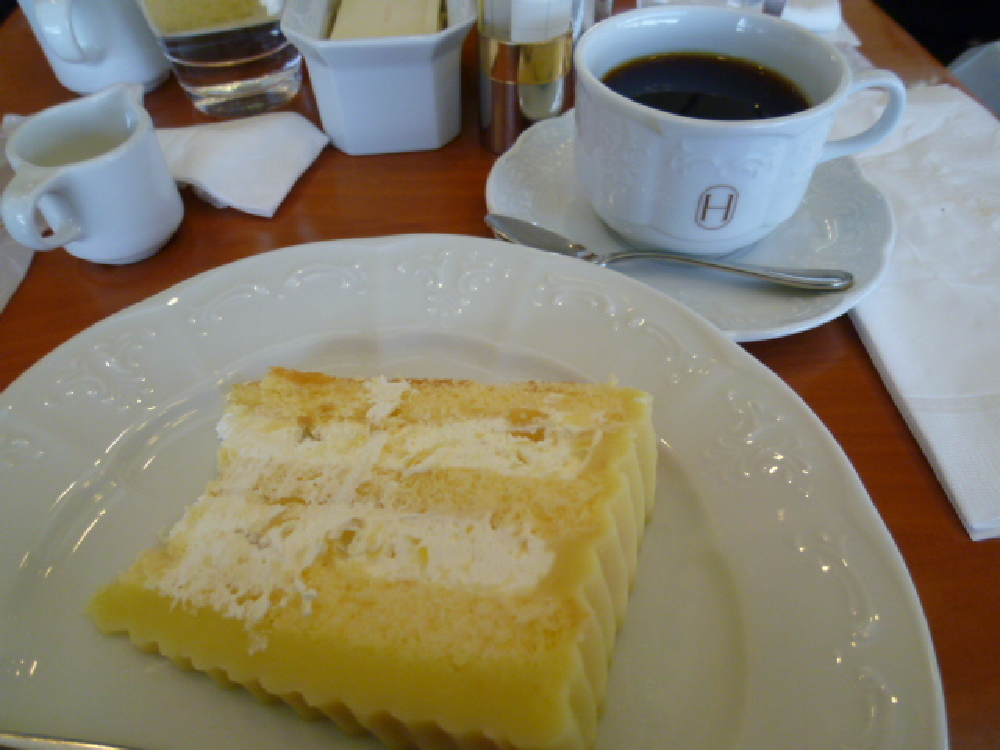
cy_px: 375
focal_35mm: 24
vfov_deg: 56.8
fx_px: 693
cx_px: 500
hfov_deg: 71.6
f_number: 2.2
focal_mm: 4.3
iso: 160
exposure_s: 1/60
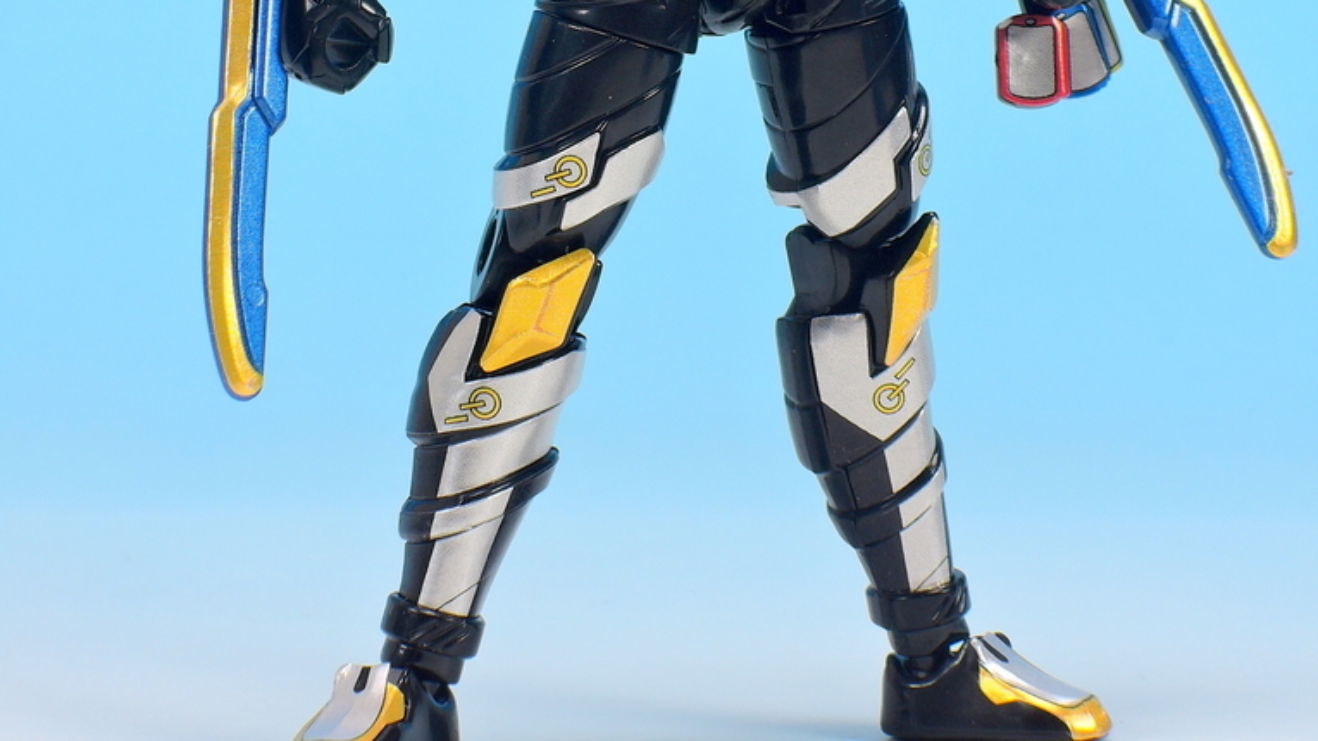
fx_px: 6115
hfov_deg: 12.3
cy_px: -62
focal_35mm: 175
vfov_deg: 6.9
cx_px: 660
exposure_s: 1
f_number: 8
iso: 80
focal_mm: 25.5
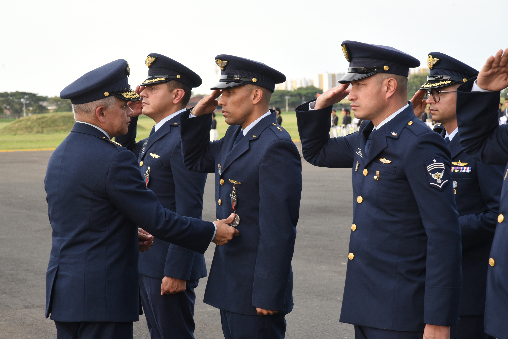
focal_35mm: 112
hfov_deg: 18.3
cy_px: 170
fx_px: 1581
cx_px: 254
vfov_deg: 12.2
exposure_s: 1/200
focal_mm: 112
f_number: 13
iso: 1000
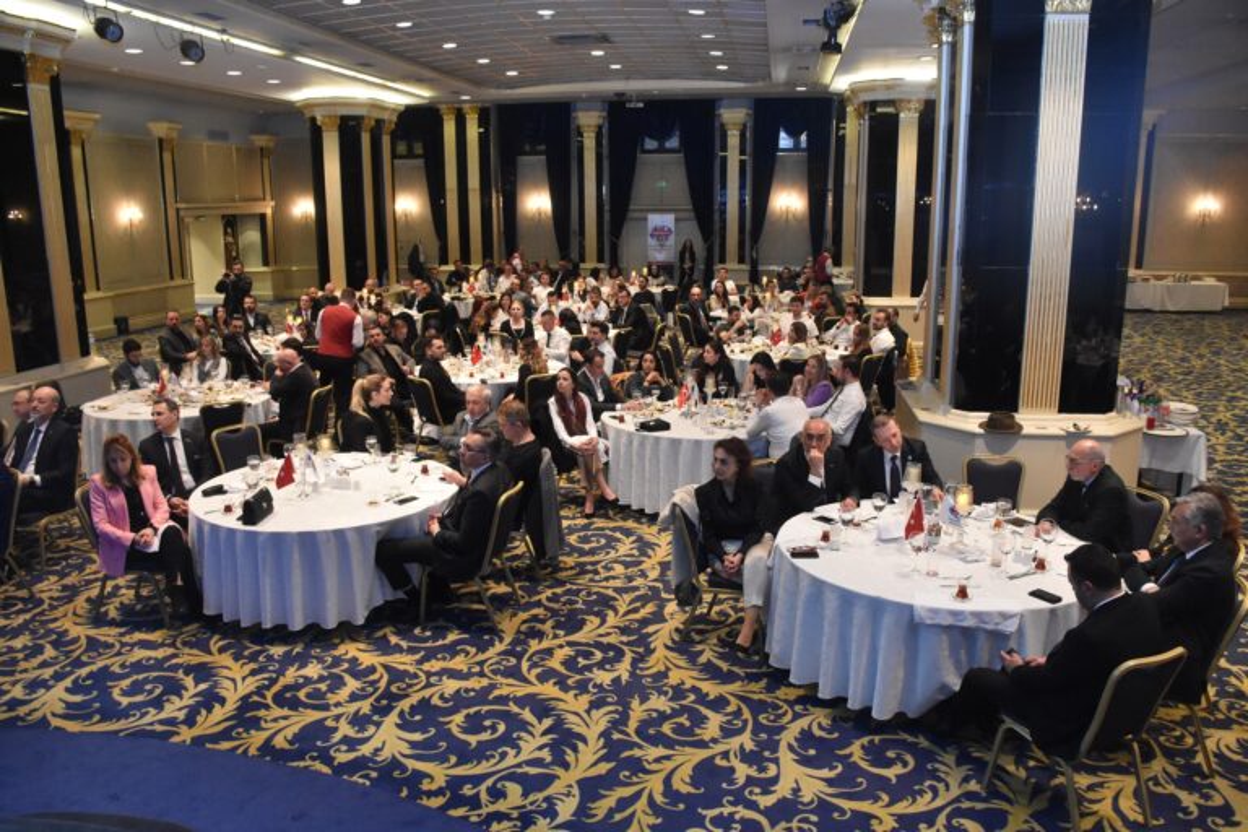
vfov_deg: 47.9
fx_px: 936
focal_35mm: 27
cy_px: 416
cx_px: 624
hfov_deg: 67.4
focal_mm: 18
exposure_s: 1/60
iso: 3200
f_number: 4
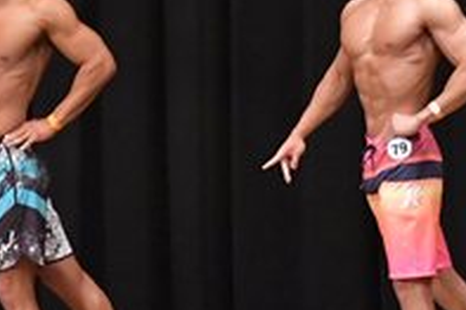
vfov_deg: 3.0
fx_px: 5962
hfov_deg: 4.5
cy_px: 99
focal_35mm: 461
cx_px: -162
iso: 6400
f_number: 5.6
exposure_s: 1/400
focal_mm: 78
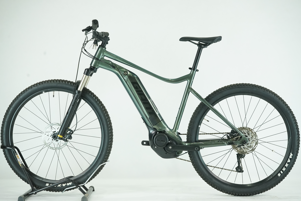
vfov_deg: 22.6
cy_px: 100
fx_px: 502
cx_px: 150
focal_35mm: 60
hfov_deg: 33.4
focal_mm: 60
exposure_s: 1/200
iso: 3200
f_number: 8
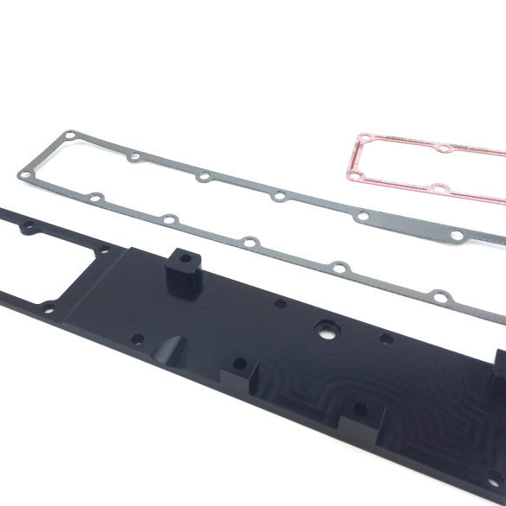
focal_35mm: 35
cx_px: 222
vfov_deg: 47.2
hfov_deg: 47.1
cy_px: 250
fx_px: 579
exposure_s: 1/311
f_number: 2.2
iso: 32
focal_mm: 4.15
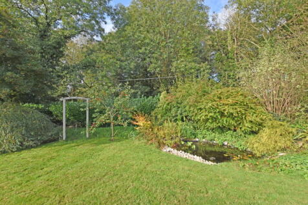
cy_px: 102
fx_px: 128
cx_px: 154
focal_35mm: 15
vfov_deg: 77.3
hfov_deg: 100.4
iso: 200
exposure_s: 1/250
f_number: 7.1
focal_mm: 10
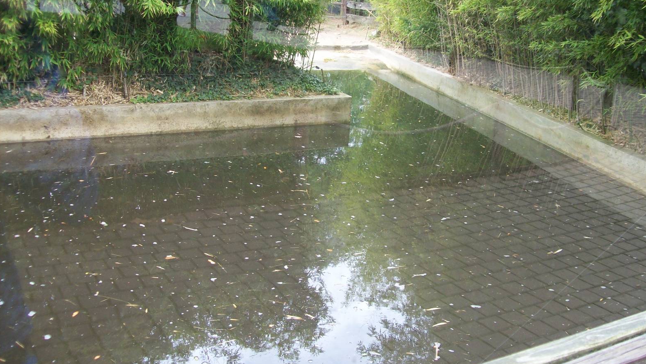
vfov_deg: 29.7
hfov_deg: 50.5
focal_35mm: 40
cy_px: 160
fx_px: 685
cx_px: 328
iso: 80
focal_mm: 6
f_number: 2.7
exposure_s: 1/82.4
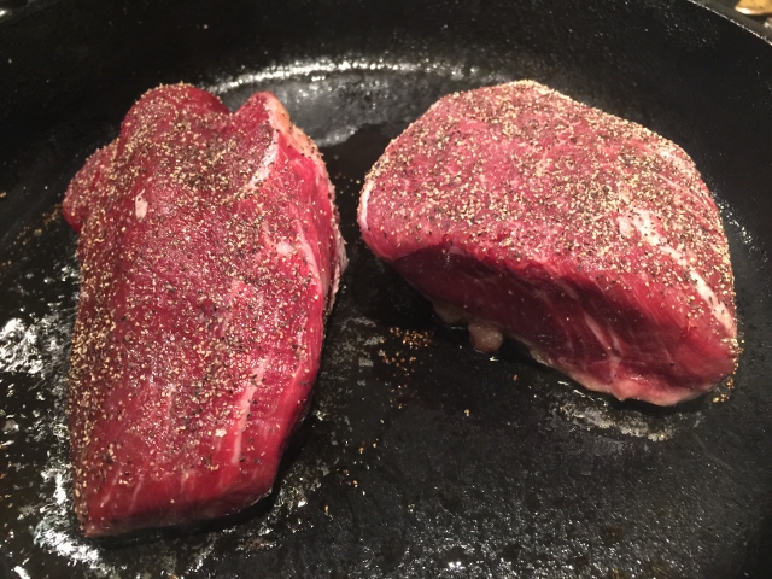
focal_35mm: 29
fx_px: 647
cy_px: 290
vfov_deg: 48.2
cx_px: 386
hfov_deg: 61.7
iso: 125
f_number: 2.2
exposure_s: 1/10
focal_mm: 4.15
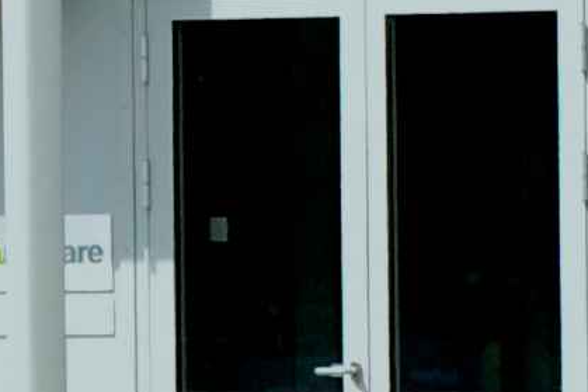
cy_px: 785
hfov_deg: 3.8
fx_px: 8865
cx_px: 189
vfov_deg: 2.5
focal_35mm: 543
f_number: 8
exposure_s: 1/1600
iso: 1600
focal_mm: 70
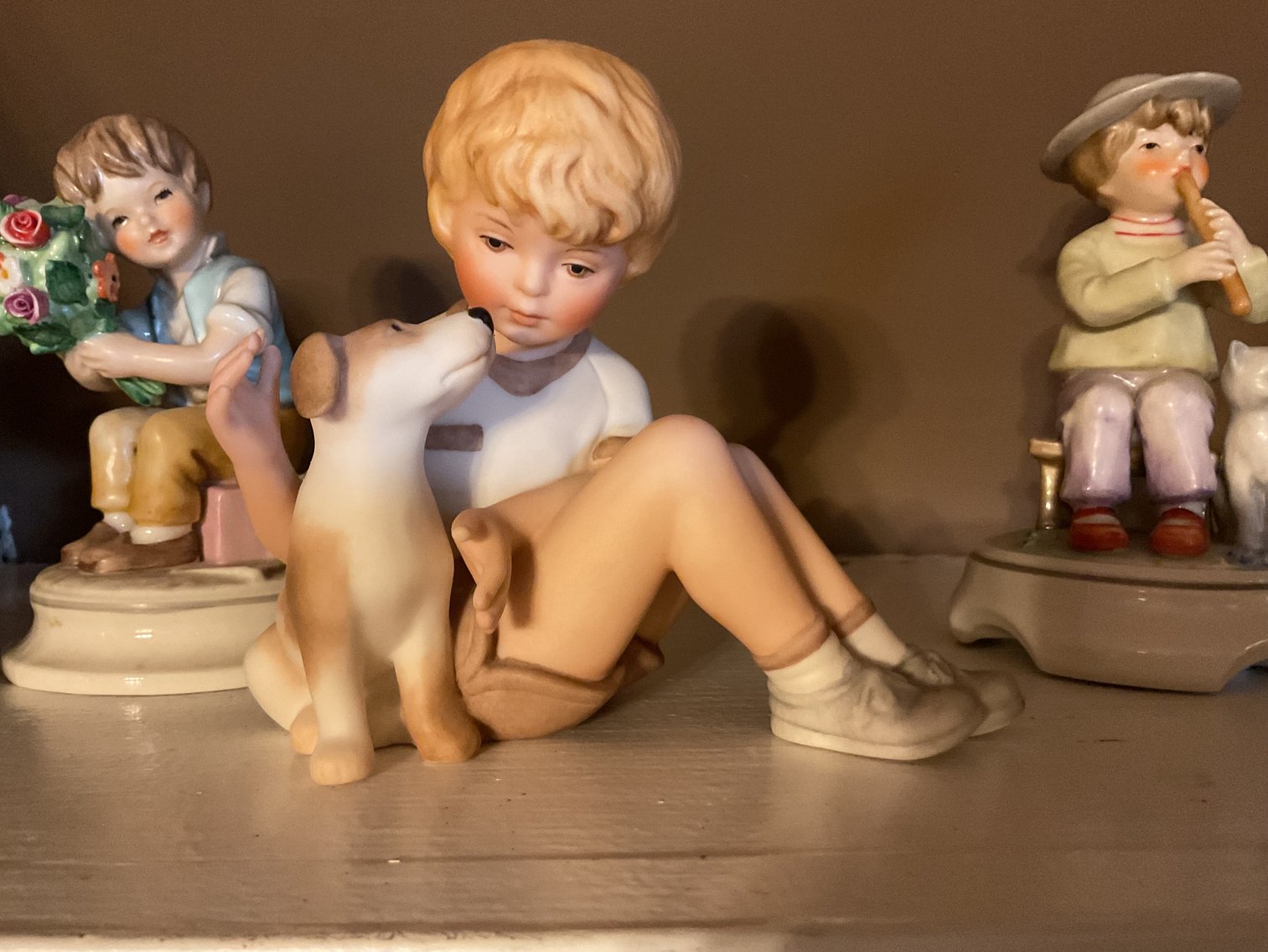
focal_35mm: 29
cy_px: 476
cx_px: 634
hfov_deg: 61.7
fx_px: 1062
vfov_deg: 48.2
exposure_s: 1/30
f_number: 1.8
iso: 400
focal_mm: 3
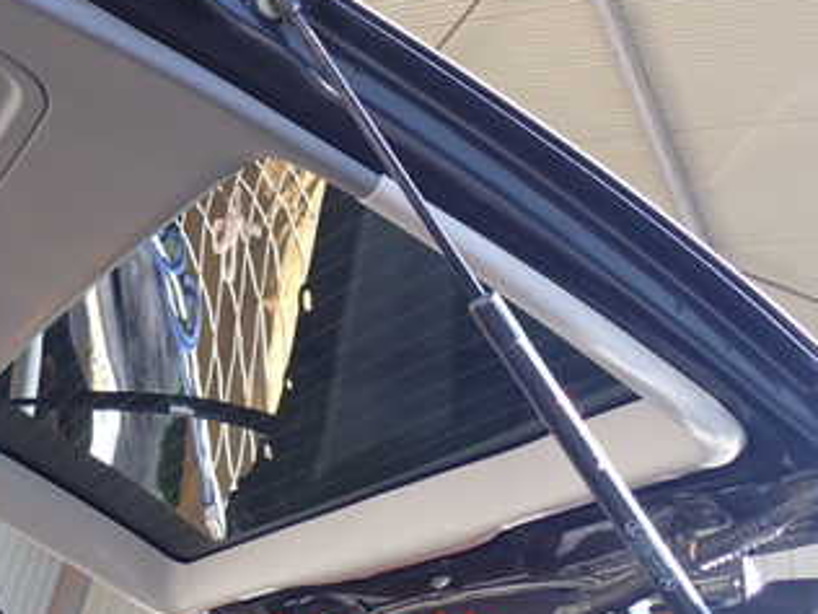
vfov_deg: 25.1
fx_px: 1347
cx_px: 83
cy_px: 91
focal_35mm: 57
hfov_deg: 32.1
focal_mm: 5.4
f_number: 3.2
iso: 100
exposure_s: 1/60
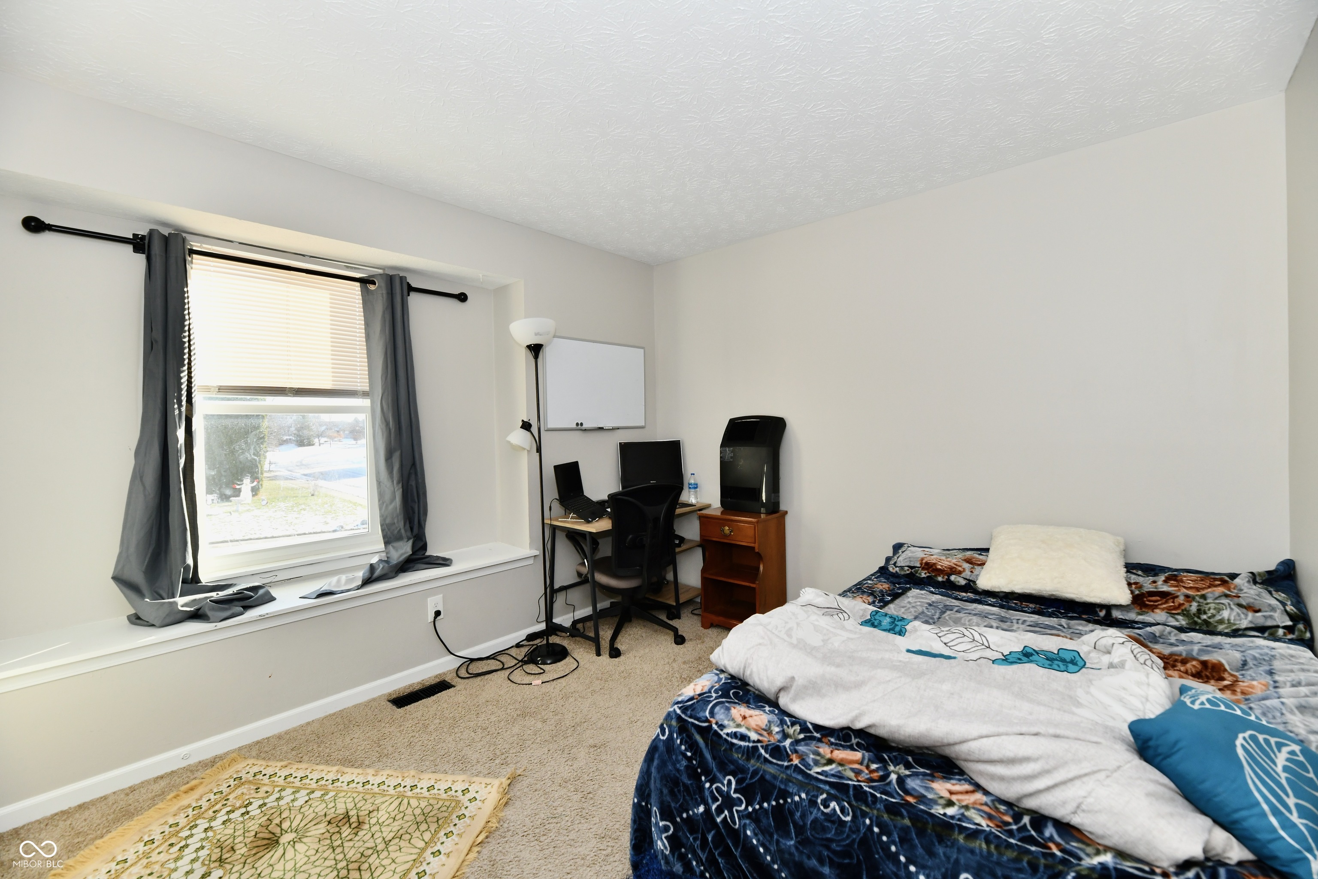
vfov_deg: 81.2
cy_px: 440
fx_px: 513
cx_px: 659
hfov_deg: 104.3
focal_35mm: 14
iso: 640
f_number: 6.3
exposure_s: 1/200
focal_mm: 14
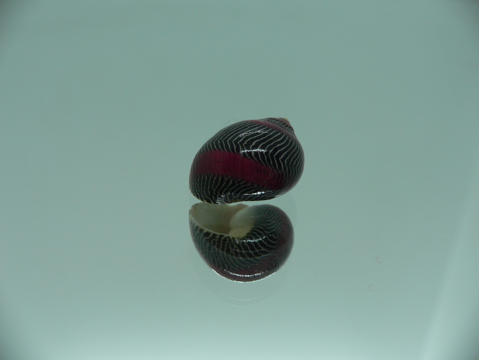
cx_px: 240
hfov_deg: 52.6
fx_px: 484
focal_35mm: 35
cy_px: 180
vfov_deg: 40.7
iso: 80
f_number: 2.8
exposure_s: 1/80
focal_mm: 4.6
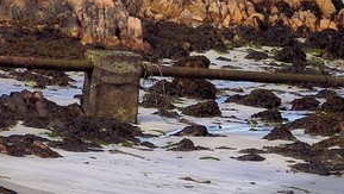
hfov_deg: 6.0
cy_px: -234
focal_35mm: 359
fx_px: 3277
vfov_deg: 3.4
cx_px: 144
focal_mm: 62
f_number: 11
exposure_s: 1/320
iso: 200
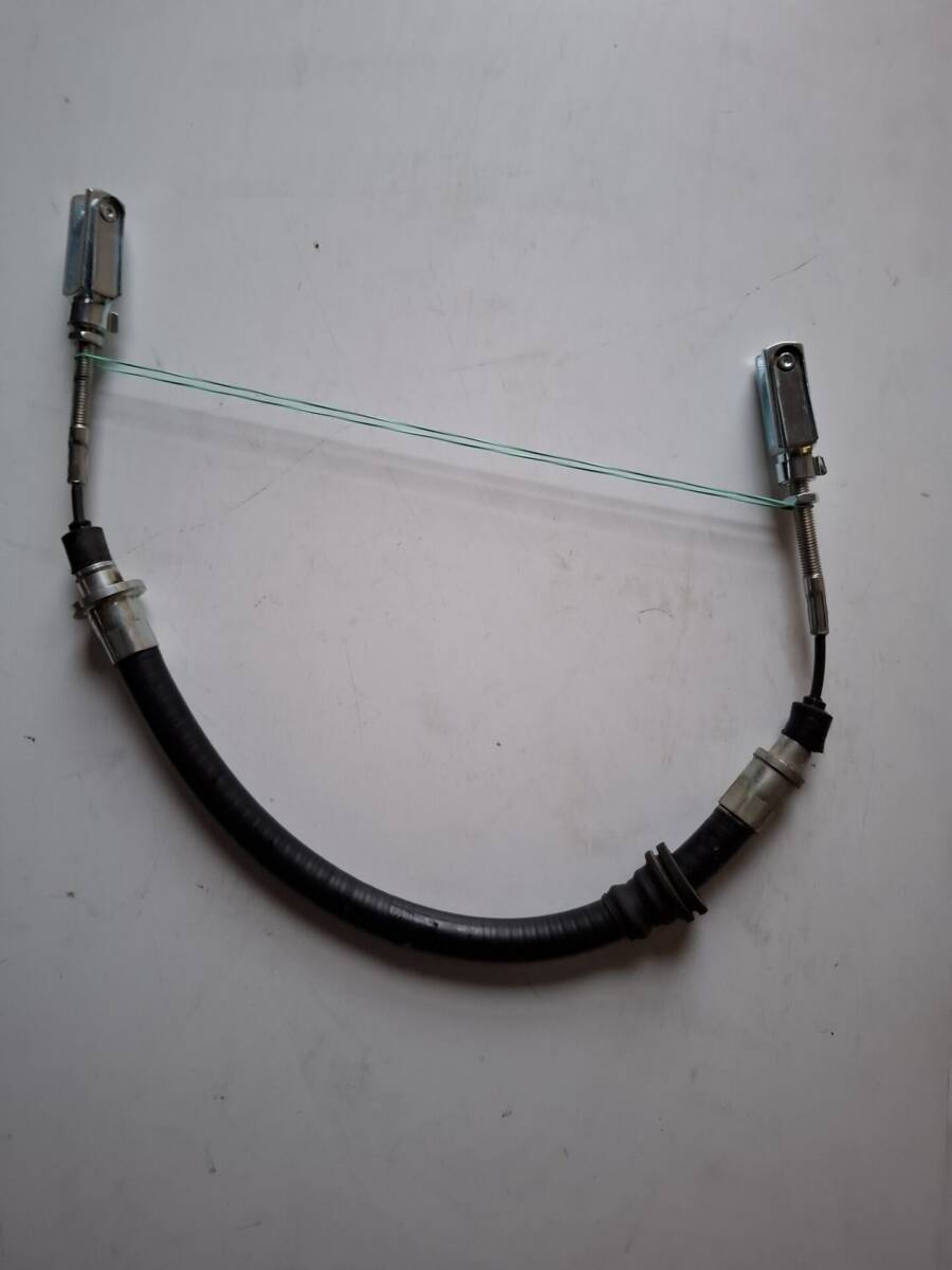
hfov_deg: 58.9
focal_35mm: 23
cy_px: 635
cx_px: 476
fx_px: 843
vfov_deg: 73.9
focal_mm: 5.54
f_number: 1.8
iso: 250
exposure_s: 1/33
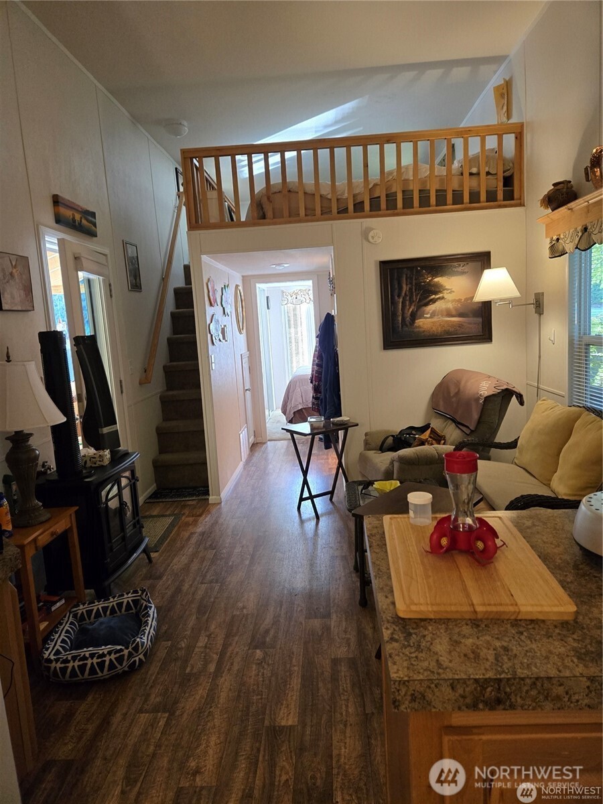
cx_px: 302
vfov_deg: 73.9
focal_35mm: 23
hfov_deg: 58.9
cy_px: 402
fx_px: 534
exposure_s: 1/120
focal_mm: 5.4
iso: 400
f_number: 1.8
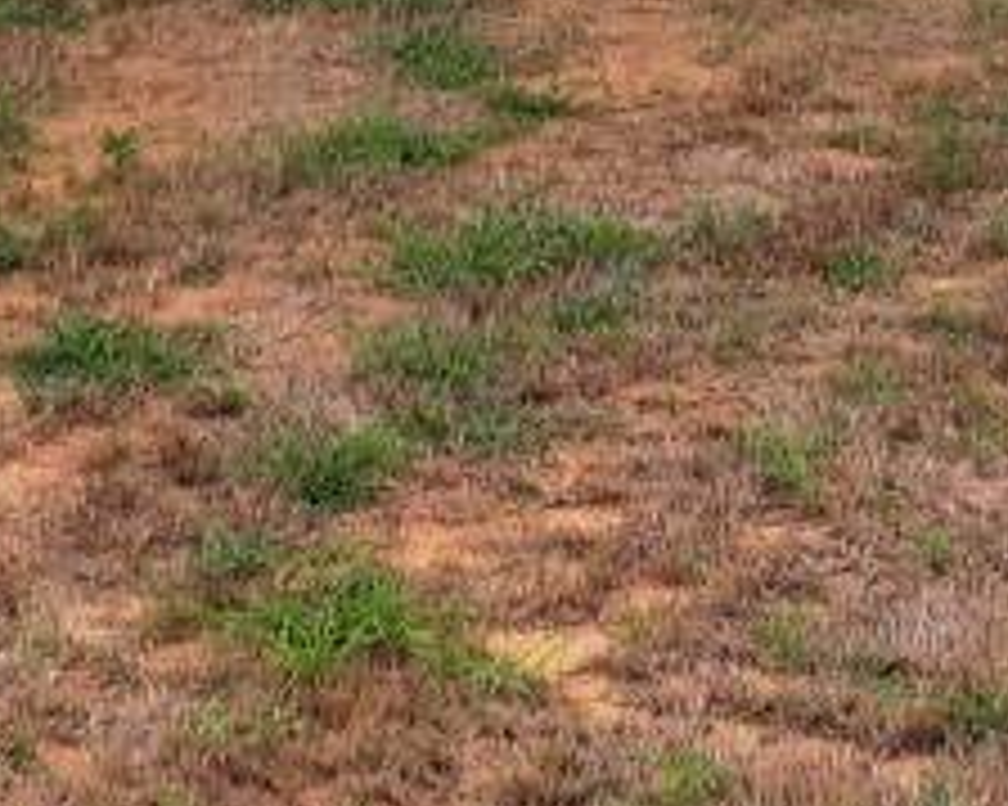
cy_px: -957
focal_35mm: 157
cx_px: 436
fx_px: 4682
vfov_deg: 9.1
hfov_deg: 12.3
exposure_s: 1/2000
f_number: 2.8
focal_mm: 12.29
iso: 160
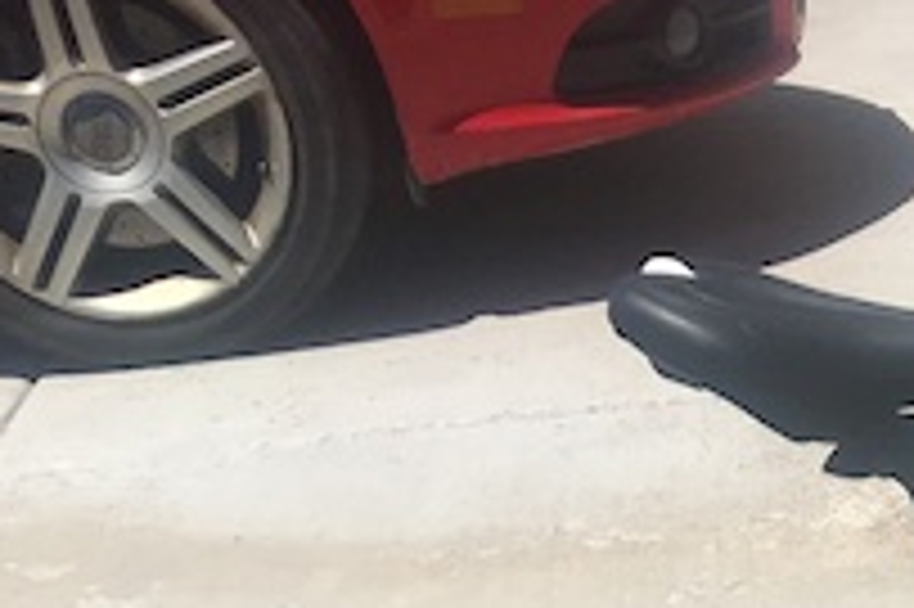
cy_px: 1279
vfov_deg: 10.4
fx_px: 3019
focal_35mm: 119
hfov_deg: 15.3
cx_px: 1531
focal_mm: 4.15
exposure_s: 1/2959
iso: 25
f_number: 2.2
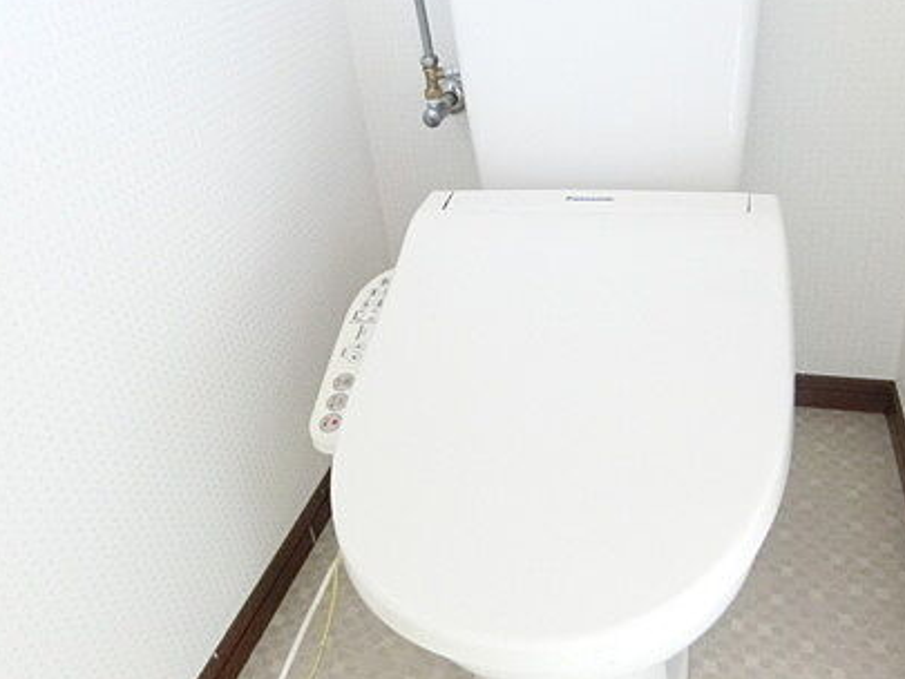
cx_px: 454
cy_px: 272
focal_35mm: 30
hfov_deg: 59.9
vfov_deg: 46.6
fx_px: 785
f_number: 2.7
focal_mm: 4.06
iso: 1600
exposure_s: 1/20
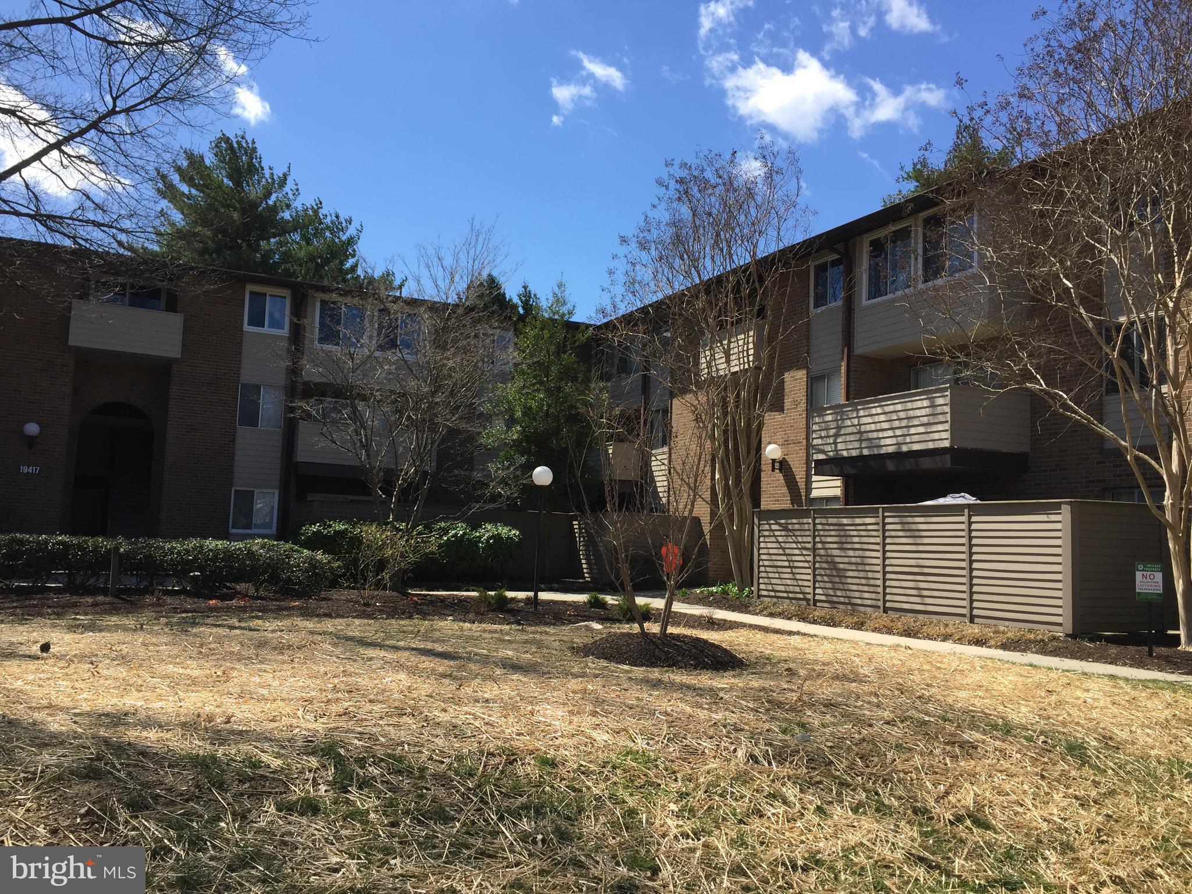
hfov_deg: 61.7
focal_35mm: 29
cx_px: 596
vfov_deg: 48.2
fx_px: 999
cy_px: 447
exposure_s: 1/1412
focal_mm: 4.15
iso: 32
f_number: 2.2
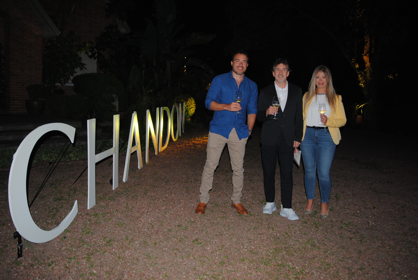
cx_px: 209
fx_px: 314
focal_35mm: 27
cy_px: 140
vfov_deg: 48.0
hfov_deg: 67.3
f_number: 3.5
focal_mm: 18
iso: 200
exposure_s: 1/60
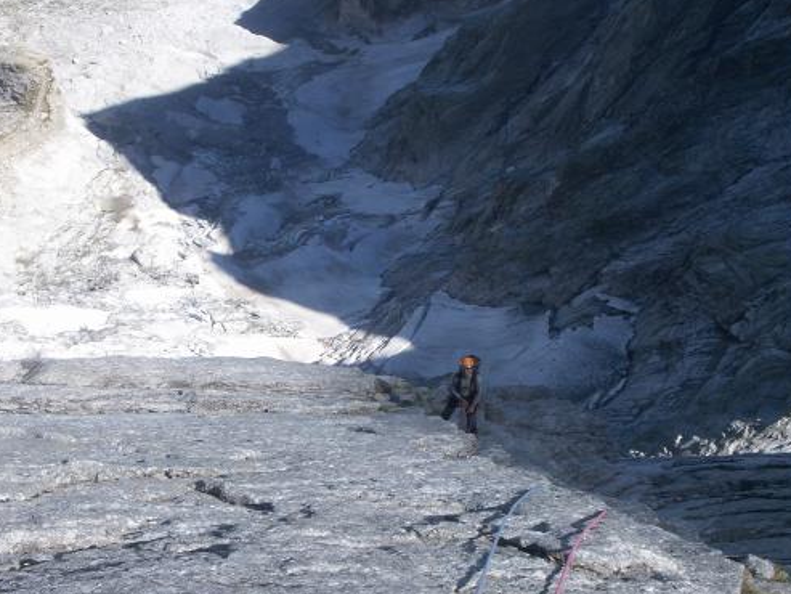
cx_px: 401
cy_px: 348
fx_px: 1097
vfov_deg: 30.2
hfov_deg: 39.6
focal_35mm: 48
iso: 50
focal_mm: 7.7
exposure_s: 1/125
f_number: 7.1
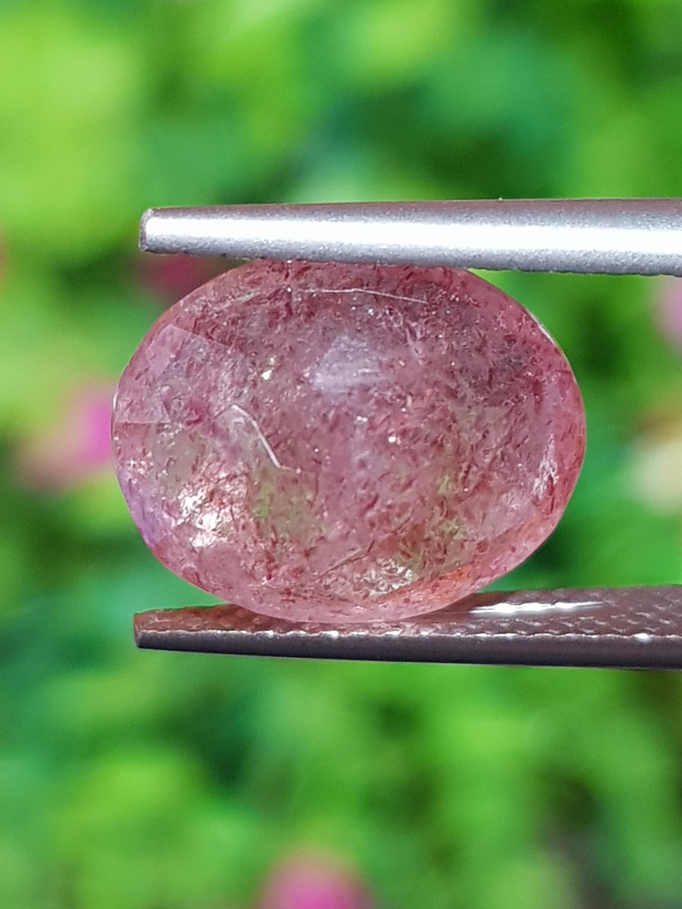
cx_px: 341
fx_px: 683
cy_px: 454
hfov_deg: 53.1
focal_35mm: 26
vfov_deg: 67.3
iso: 160
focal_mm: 4.3
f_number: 1.7
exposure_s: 1/50
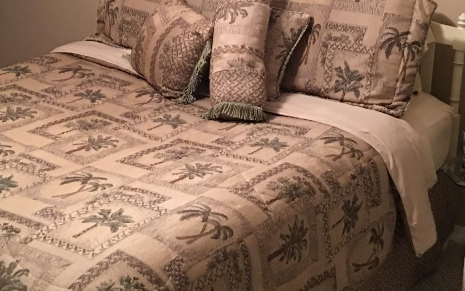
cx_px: 242
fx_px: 925
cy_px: 38
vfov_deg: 17.6
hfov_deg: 28.2
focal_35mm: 73
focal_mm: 4.15
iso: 64
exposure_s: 1/4
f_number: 2.2
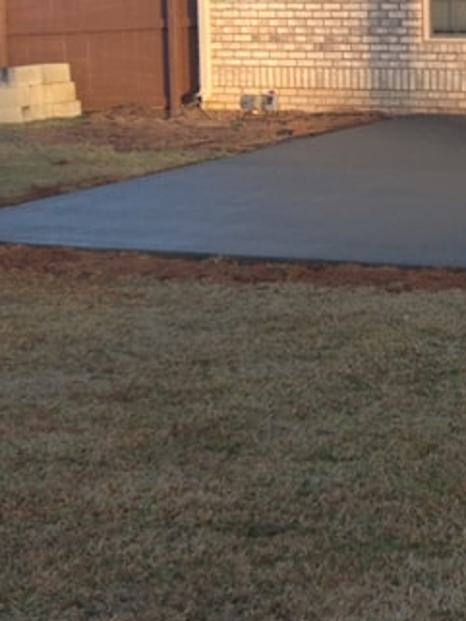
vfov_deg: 17.9
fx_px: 1955
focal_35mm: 109
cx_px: 615
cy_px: 128
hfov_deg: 13.1
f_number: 2.4
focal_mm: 4.28
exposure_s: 1/178
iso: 50
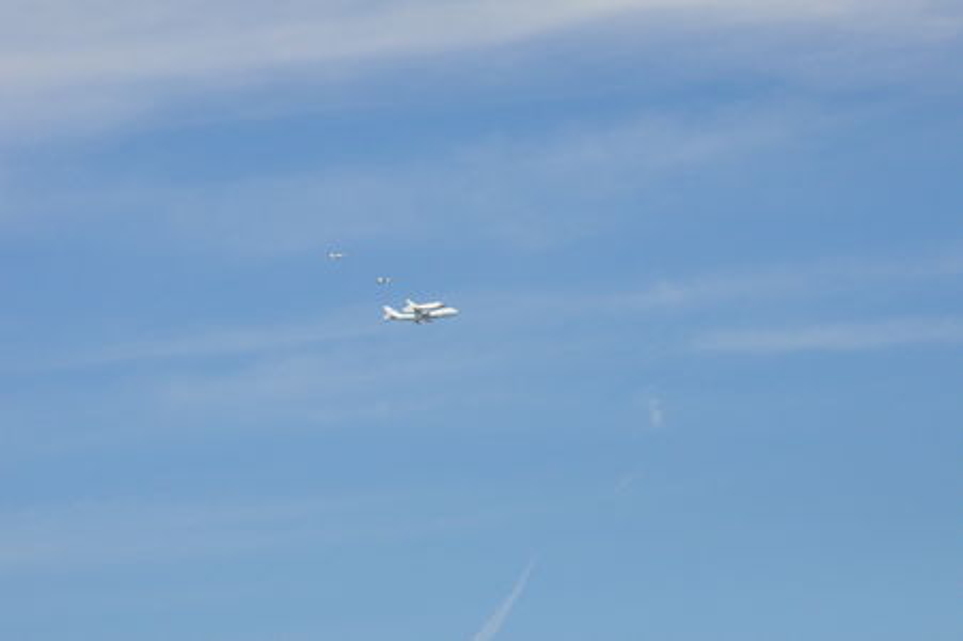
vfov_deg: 8.7
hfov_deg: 13.0
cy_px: 320
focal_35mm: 158
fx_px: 4210
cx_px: 482
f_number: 18
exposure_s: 1/1250
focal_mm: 105
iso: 1600
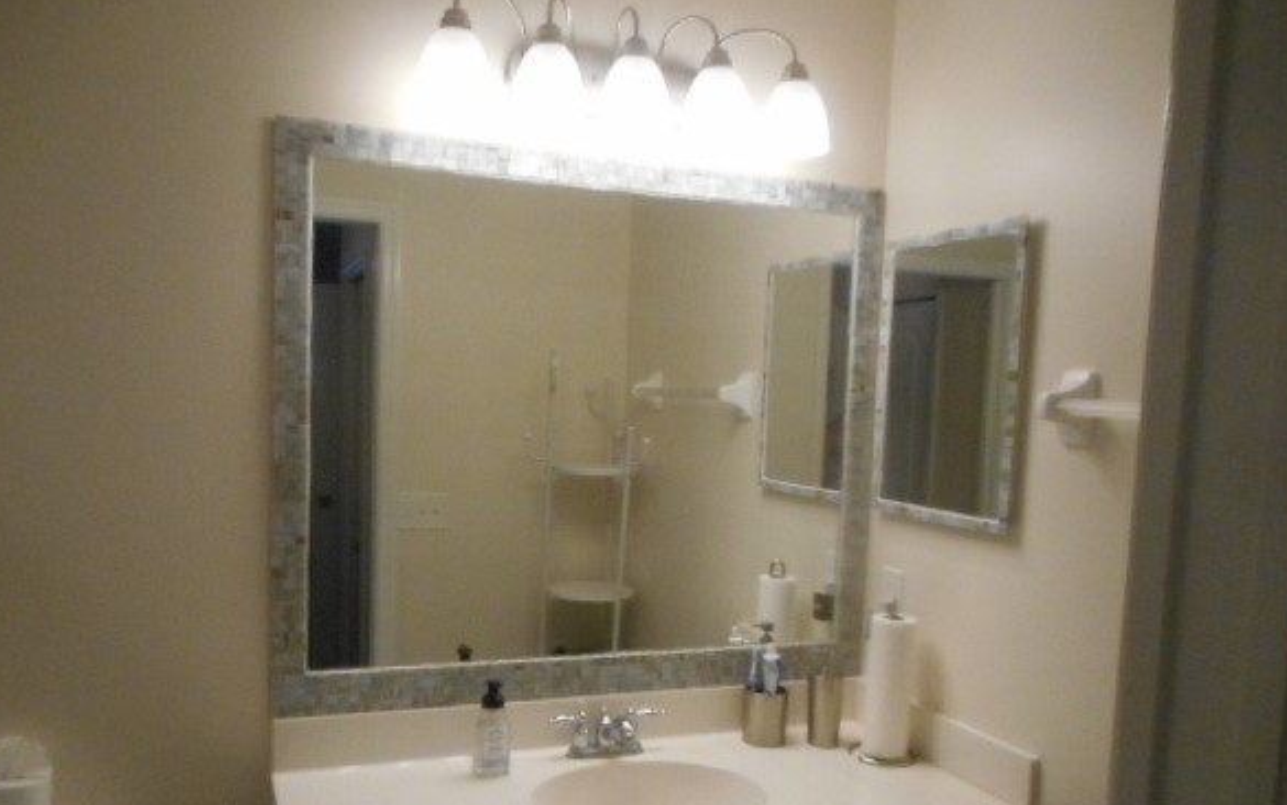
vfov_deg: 42.9
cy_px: 488
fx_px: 1017
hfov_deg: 64.6
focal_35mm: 29
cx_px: 607
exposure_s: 1/250
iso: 720
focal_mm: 4.5
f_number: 3.7
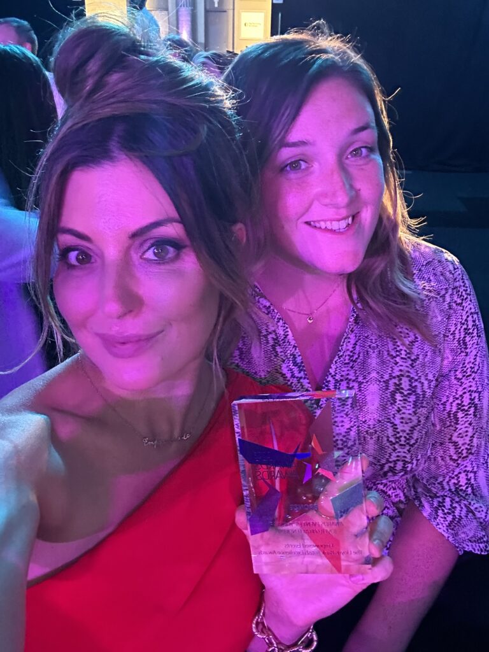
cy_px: 326
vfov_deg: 60.0
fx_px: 565
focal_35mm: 30
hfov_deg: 46.8
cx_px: 244
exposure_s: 1/30
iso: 640
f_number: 1.9
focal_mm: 2.69
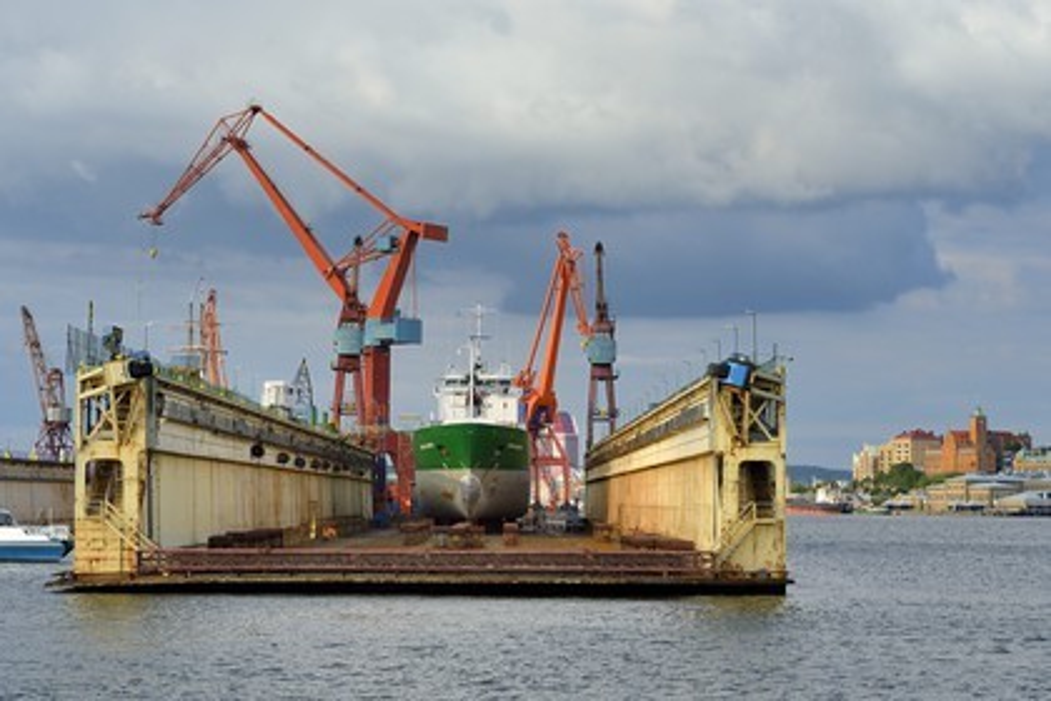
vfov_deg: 17.1
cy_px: 350
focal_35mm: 80
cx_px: 526
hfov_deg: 25.4
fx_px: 2335
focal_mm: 80
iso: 200
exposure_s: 1/500
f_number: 8
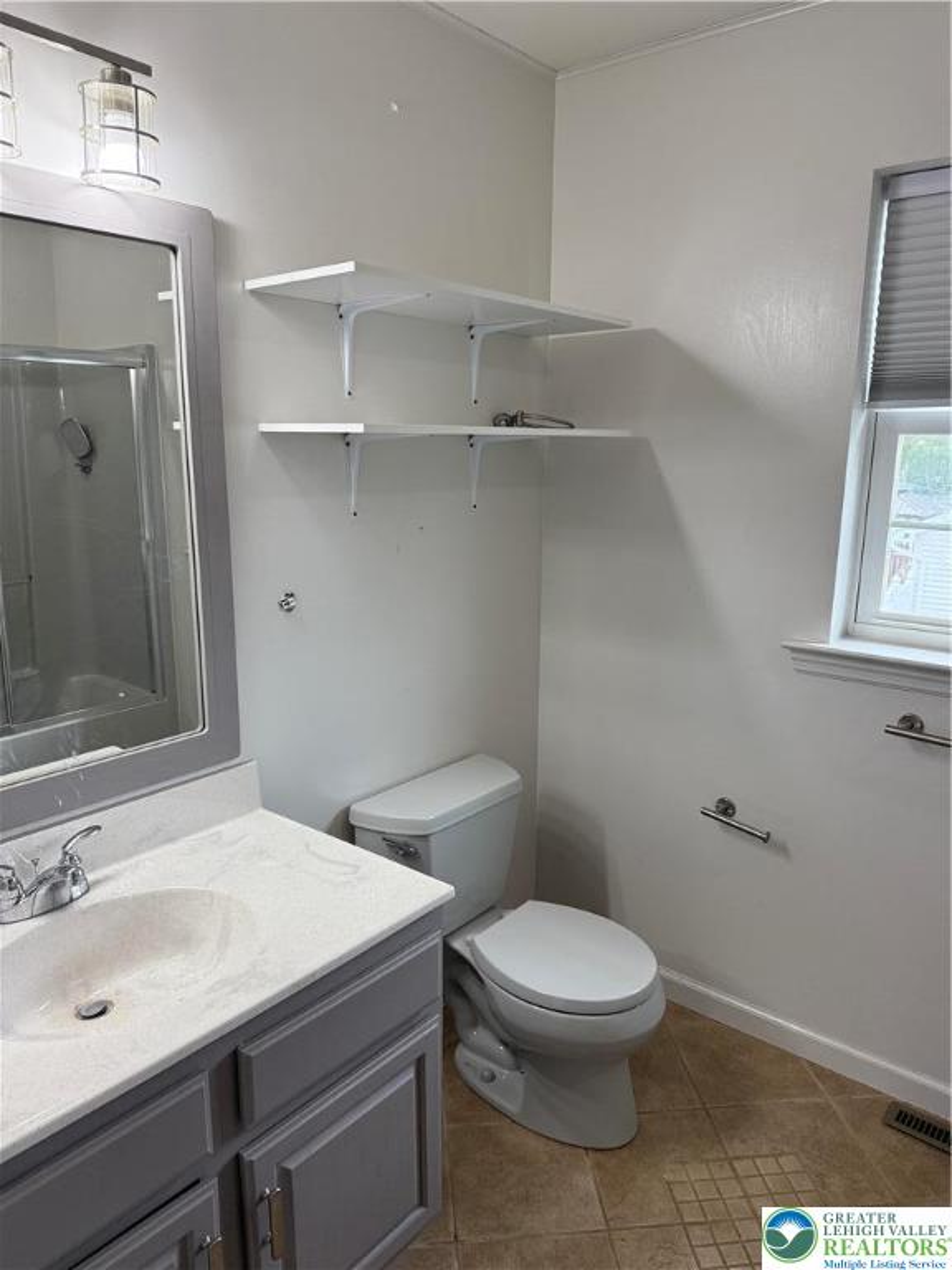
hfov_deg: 56.8
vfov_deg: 71.6
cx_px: 476
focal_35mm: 24
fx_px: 880
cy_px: 635
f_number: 1.78
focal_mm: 6.76
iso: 200
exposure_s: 1/237
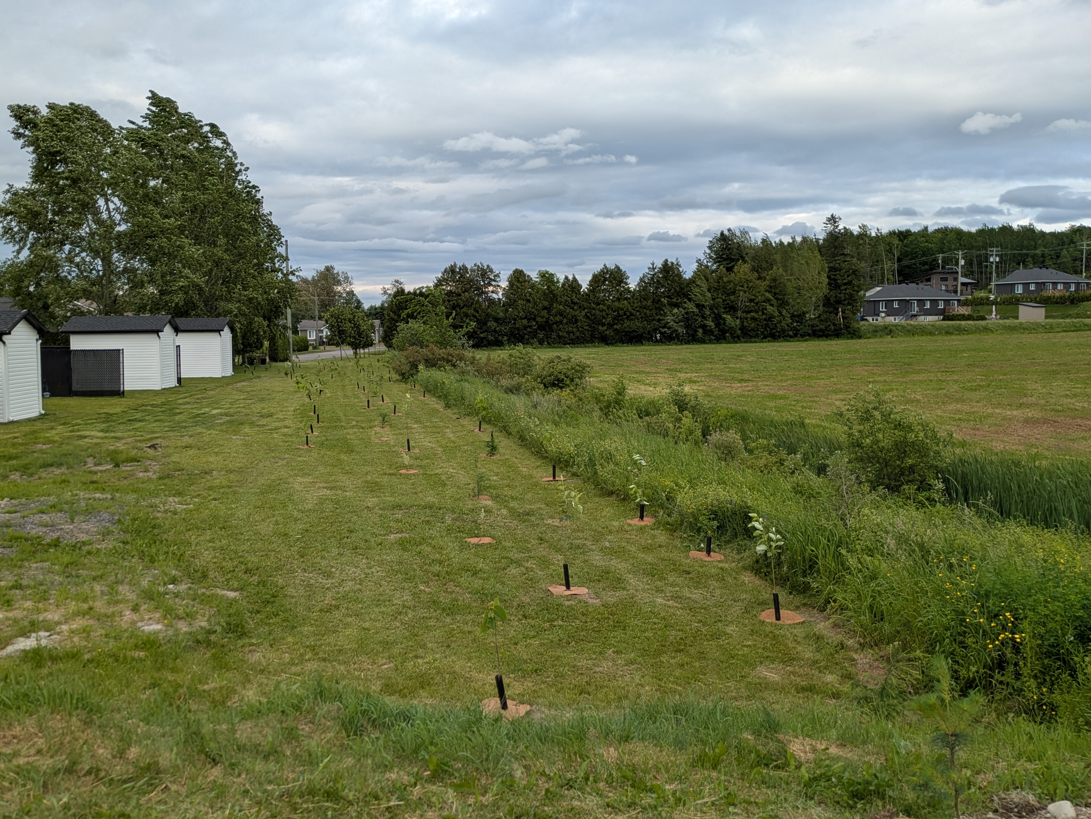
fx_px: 1040
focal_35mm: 33
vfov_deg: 43.0
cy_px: 386
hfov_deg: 55.1
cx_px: 461
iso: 49
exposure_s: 1/1060
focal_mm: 5.43
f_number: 1.89
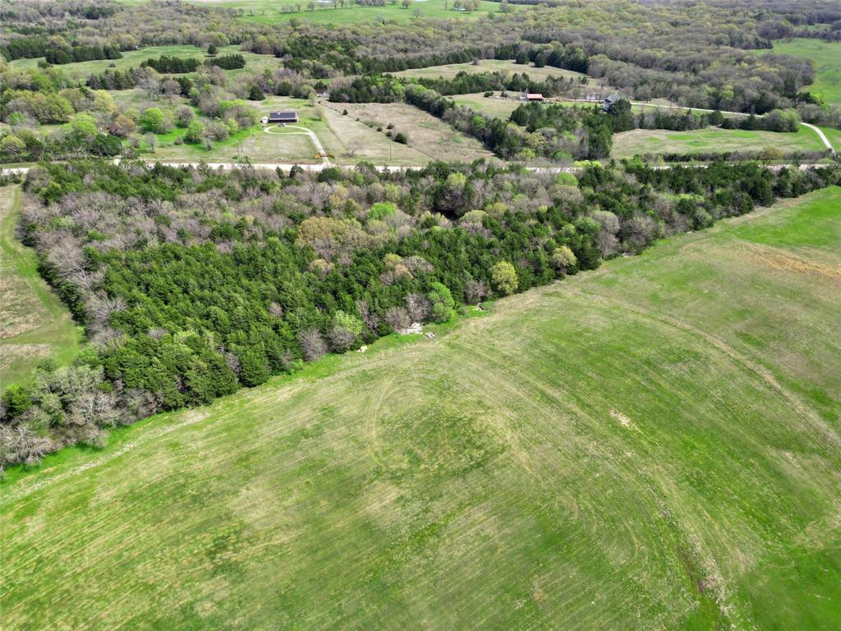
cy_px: 316
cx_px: 420
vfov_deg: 56.8
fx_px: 583
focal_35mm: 24
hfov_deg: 71.6
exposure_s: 1/1500
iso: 100
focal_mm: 6.72
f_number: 1.7
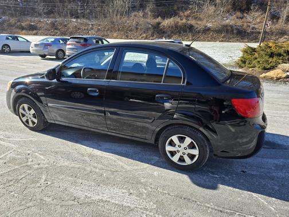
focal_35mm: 23
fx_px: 192
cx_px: 144
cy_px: 108
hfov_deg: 73.9
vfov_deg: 58.9
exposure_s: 1/271
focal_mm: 6.3
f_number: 1.7
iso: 12
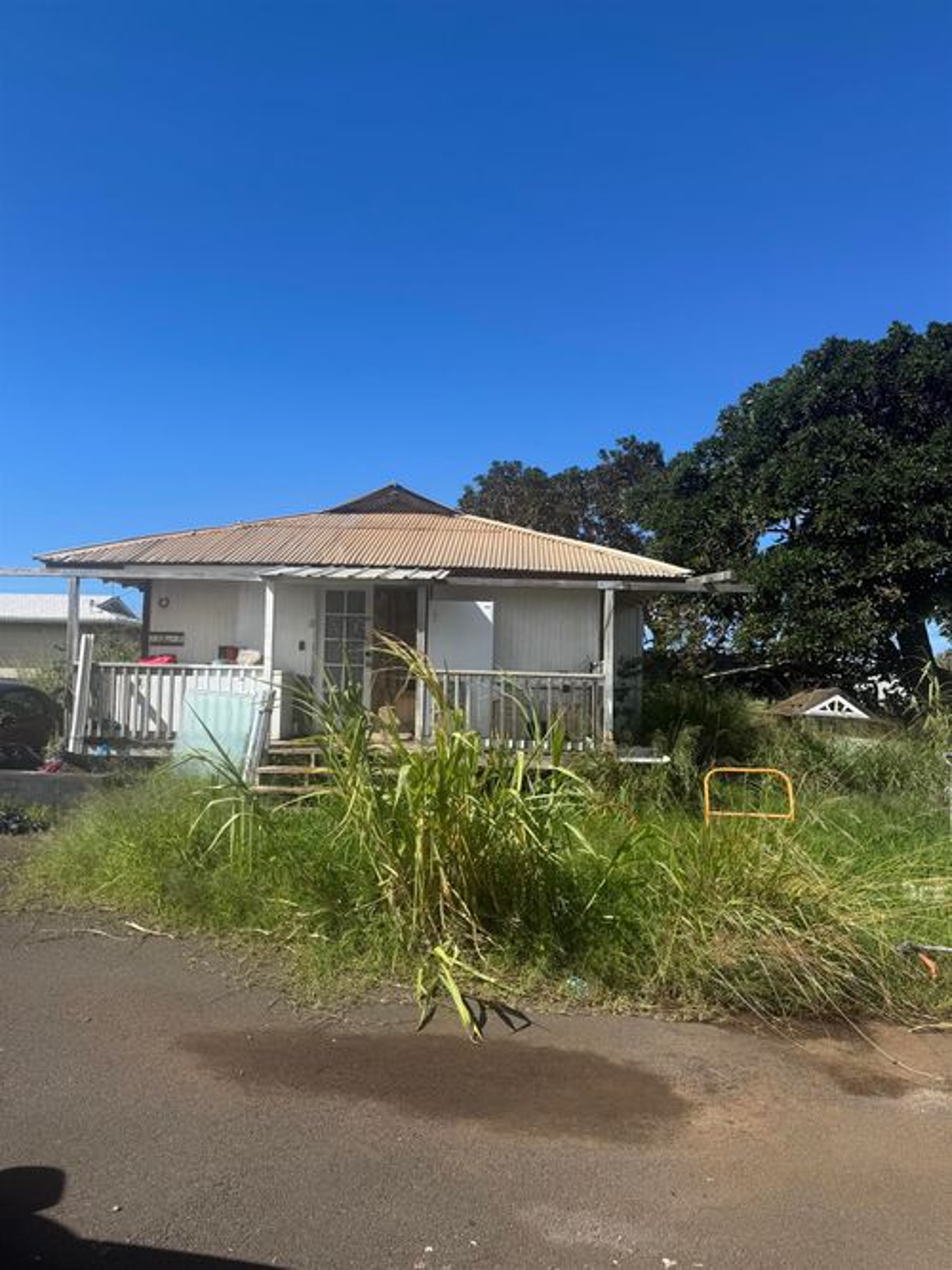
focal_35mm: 24
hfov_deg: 56.8
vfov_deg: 71.6
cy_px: 635
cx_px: 476
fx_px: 880
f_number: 1.78
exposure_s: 1/4049
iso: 80
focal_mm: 6.76
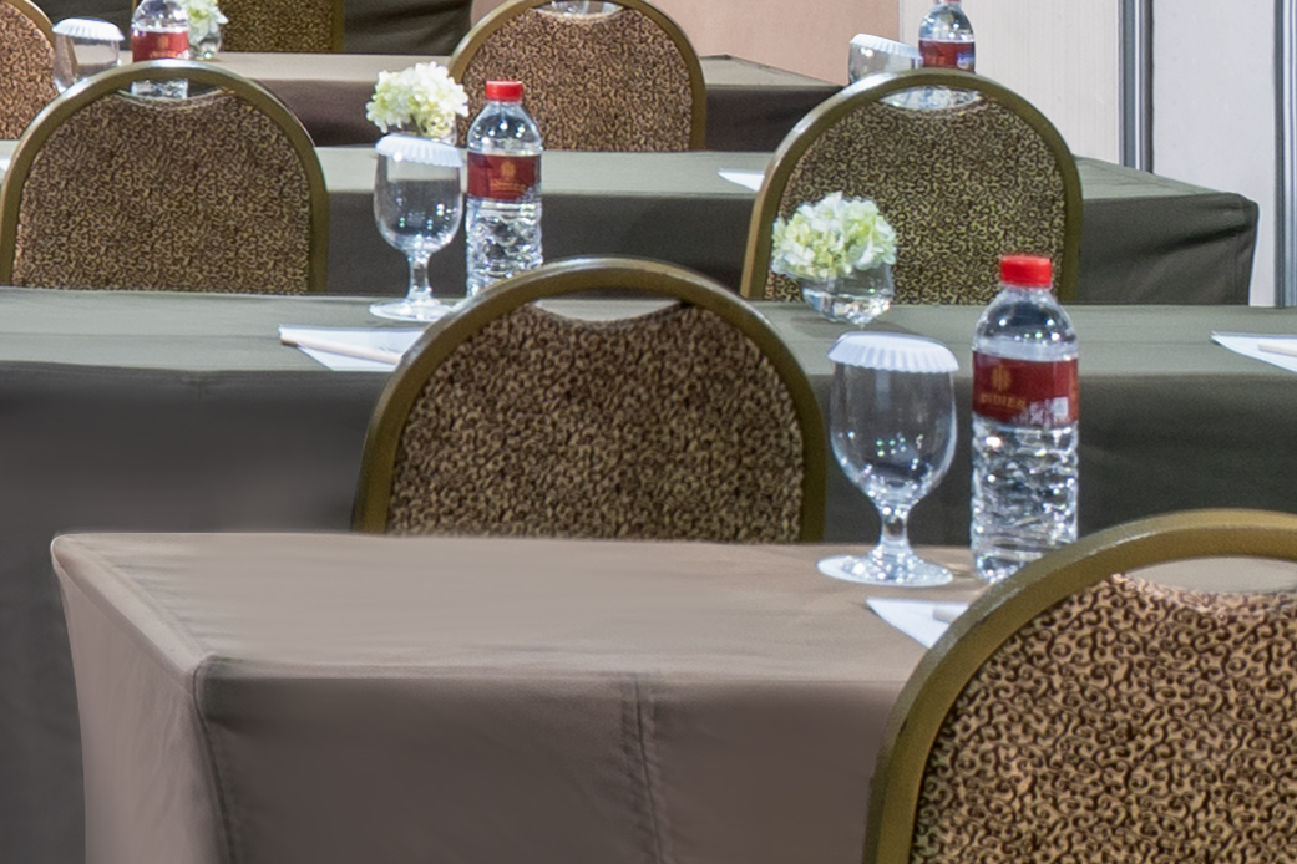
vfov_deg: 10.6
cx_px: -1062
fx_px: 4467
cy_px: -494
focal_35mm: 124
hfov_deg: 14.5
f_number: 13
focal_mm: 19
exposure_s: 4
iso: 160
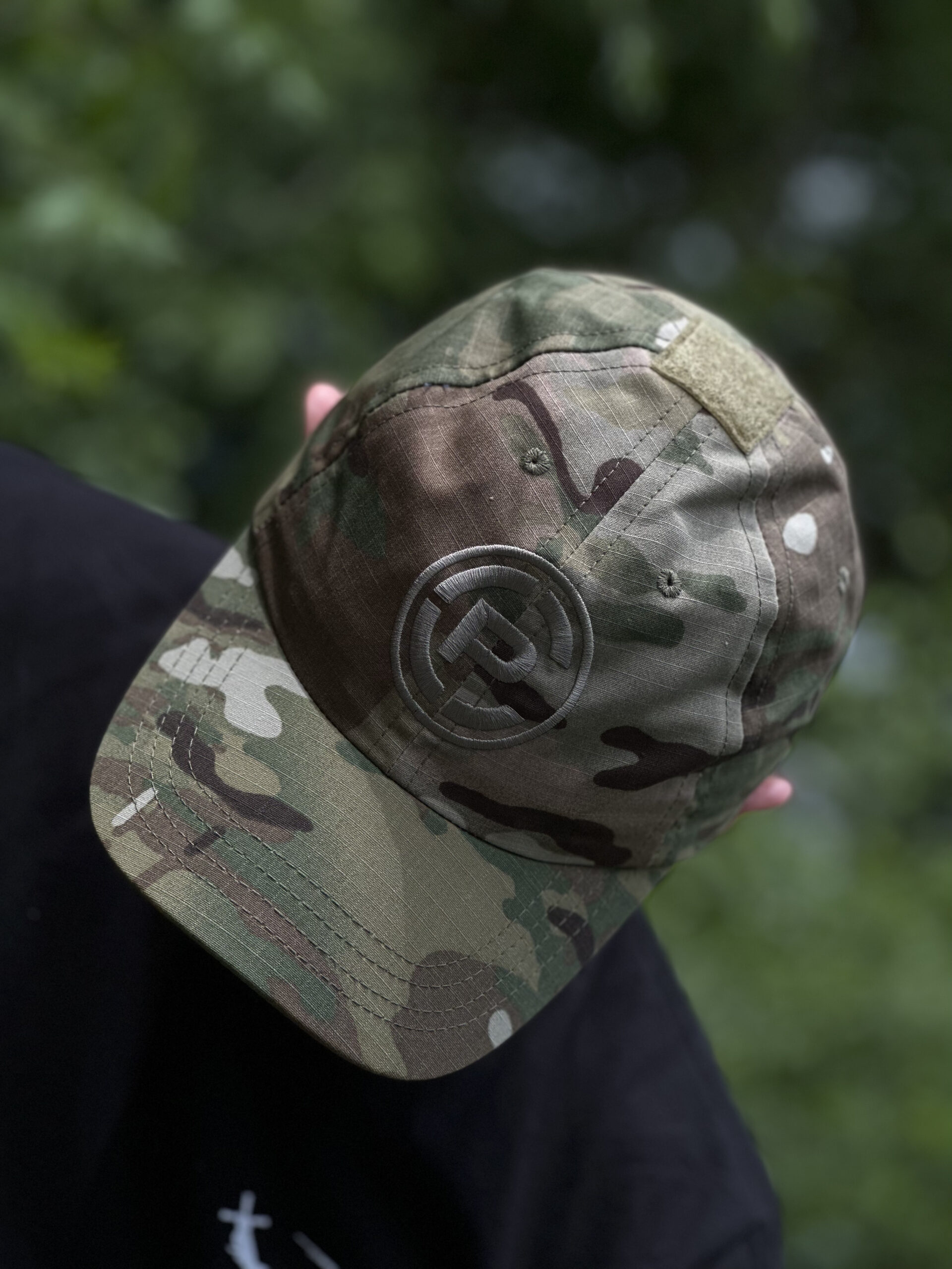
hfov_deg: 19.1
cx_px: 476
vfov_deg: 25.3
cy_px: 634
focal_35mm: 77
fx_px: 2824
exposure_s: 1/626
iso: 32
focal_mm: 9
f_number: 2.8
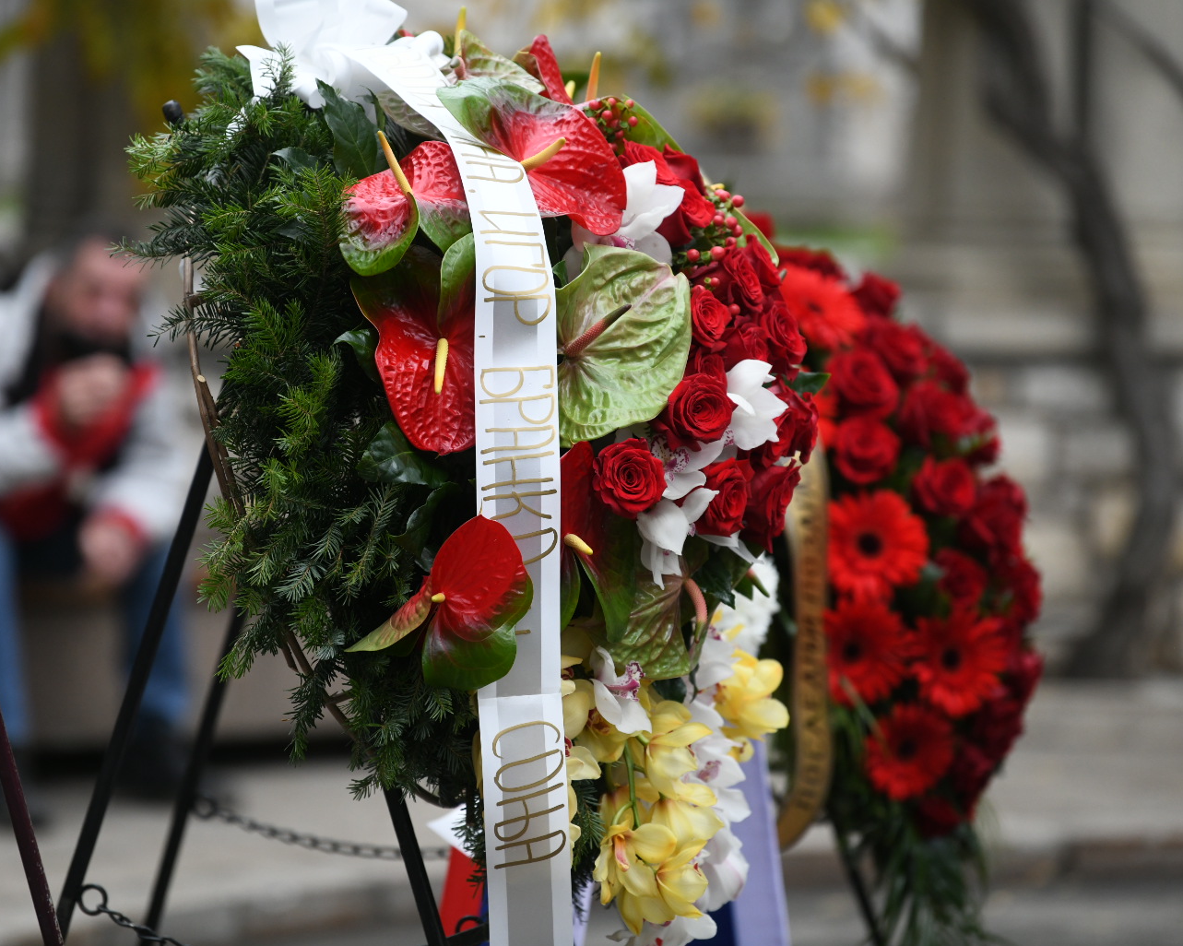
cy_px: 454
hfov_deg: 8.2
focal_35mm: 237
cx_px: 490
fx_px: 8297
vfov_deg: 6.5
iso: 1000
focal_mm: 200
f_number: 3.5
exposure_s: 1/1250
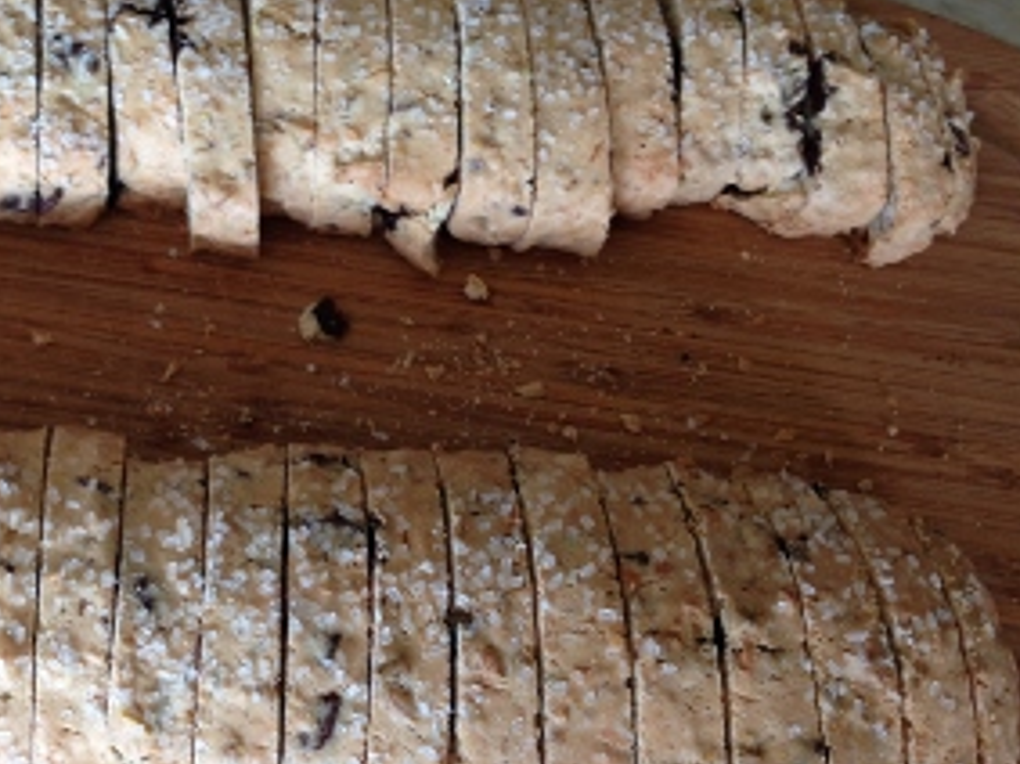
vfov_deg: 26.1
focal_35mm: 56
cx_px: 195
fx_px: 1649
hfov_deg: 33.3
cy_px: 378
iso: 64
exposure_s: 1/30
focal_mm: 4.12
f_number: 2.4
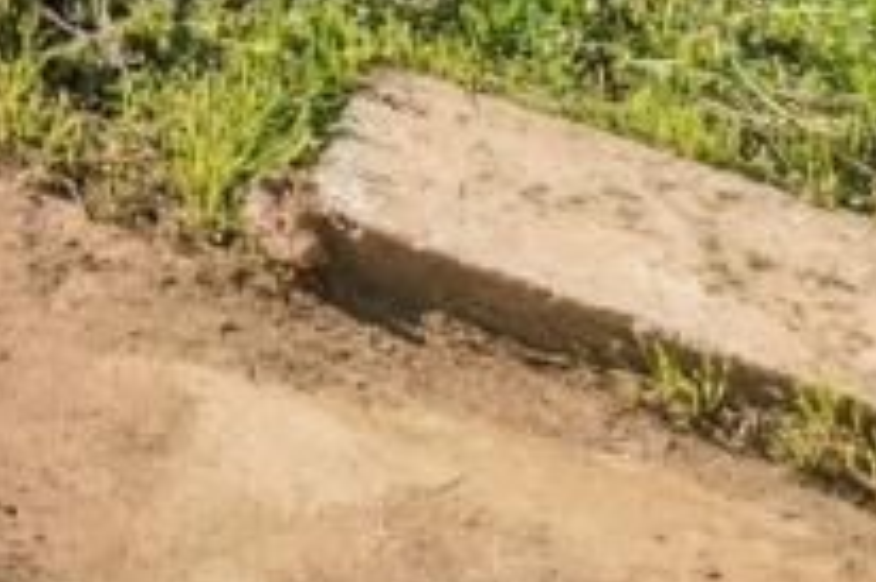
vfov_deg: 9.0
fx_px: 2650
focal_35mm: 109
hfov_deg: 13.3
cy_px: -1387
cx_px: -1284
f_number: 9
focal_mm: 10
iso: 100
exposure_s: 1/250
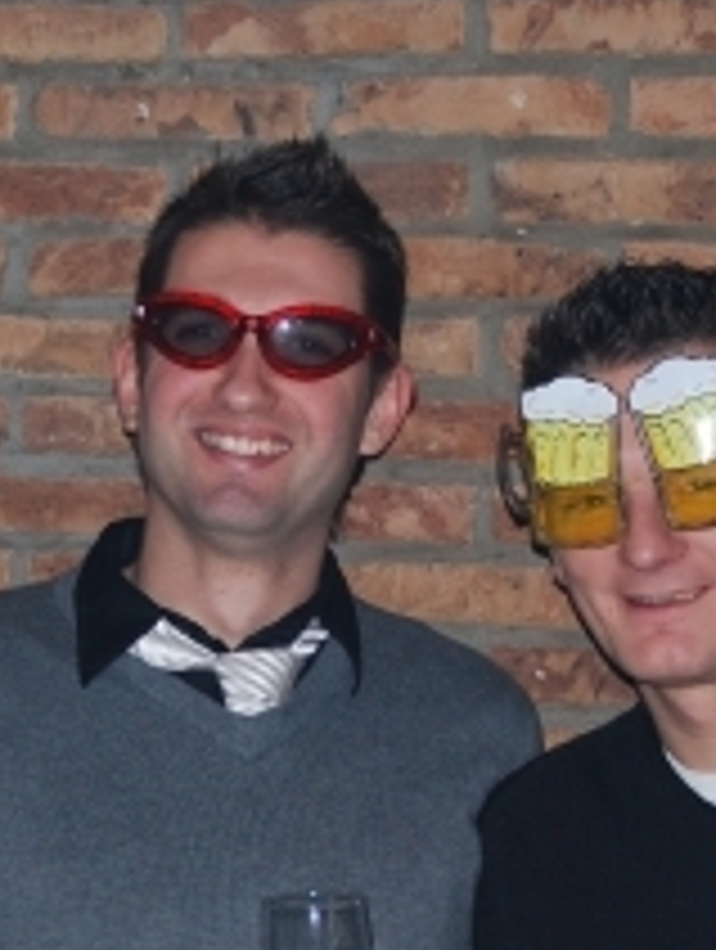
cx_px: 113
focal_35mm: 225
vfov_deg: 8.7
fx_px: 6197
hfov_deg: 6.6
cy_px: 795
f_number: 4
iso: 220
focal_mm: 55
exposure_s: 1/60
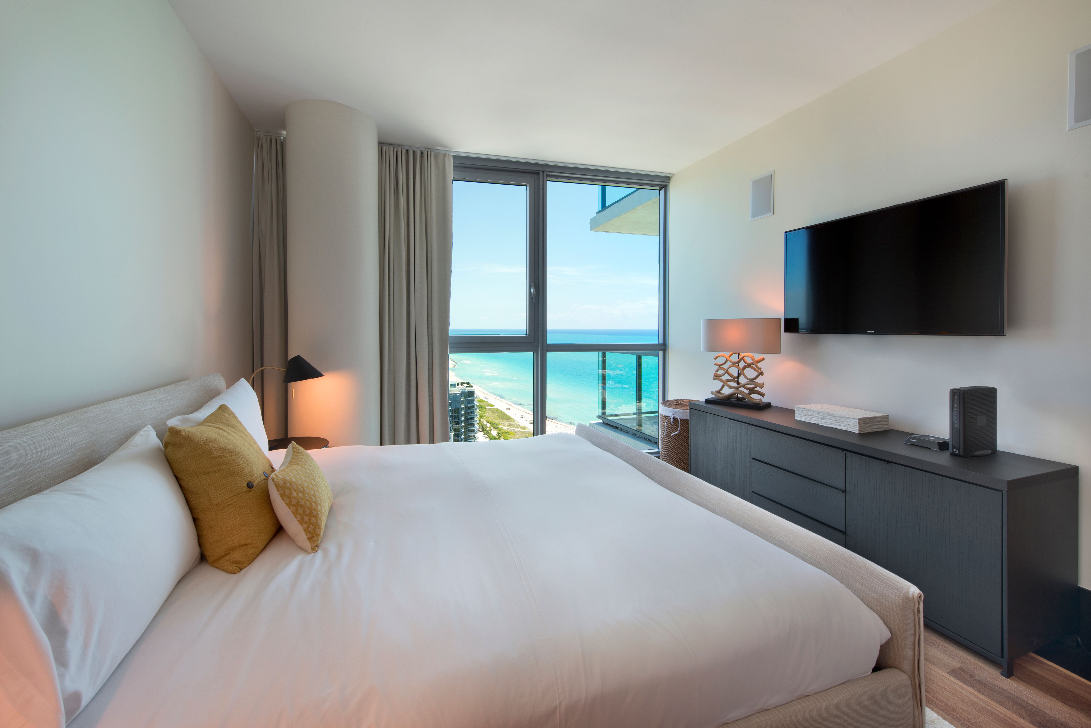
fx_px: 424
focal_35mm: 14
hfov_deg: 104.2
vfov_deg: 81.3
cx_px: 546
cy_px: 364
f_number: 13
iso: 100
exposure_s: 1/20
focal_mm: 14
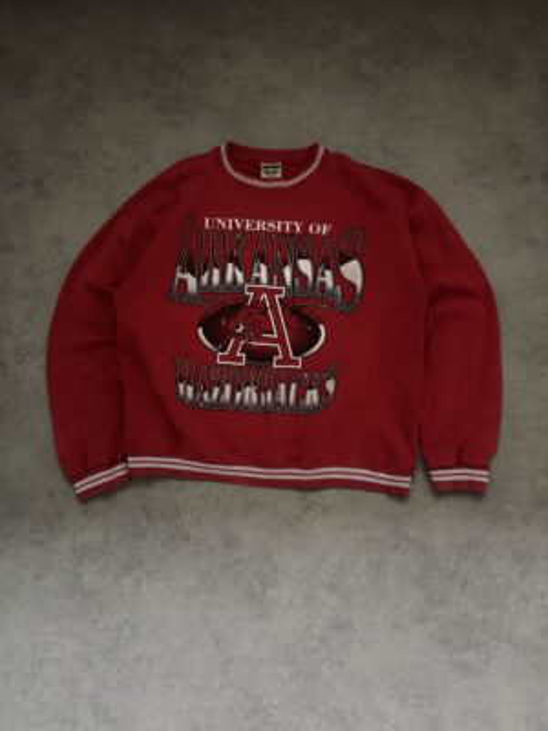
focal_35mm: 24
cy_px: 366
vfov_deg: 71.6
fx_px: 507
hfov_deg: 56.8
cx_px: 274
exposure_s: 1/30
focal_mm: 6.76
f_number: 1.78
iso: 1000
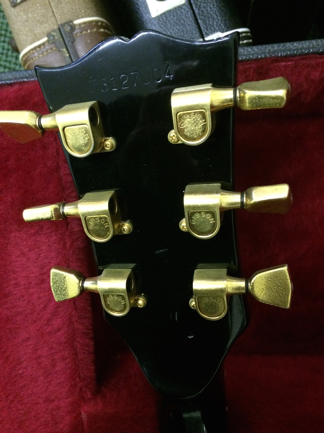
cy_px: 216
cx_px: 162
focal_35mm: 29
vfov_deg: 61.7
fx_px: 362
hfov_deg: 48.2
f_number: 2.2
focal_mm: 4.15
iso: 320
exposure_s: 1/17
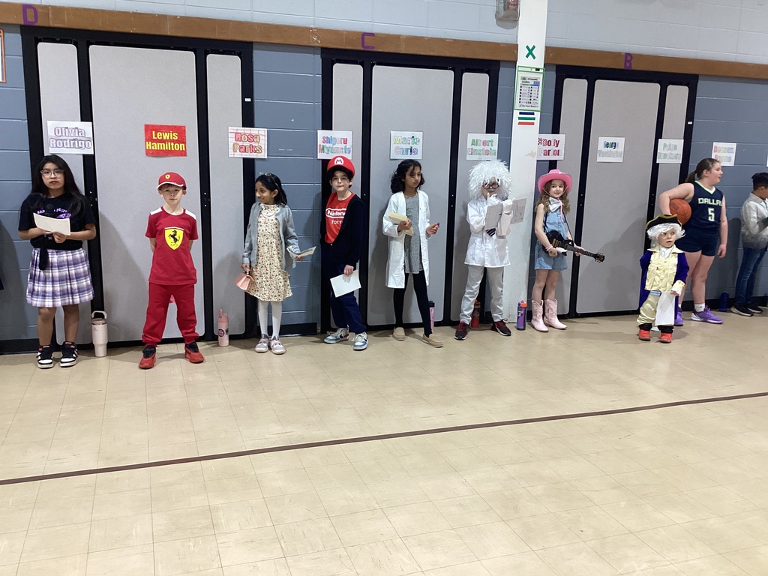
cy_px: 288
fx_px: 688
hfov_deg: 58.4
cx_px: 384
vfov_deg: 45.4
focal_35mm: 31
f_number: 2.4
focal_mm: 3.3
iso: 125
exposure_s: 1/60
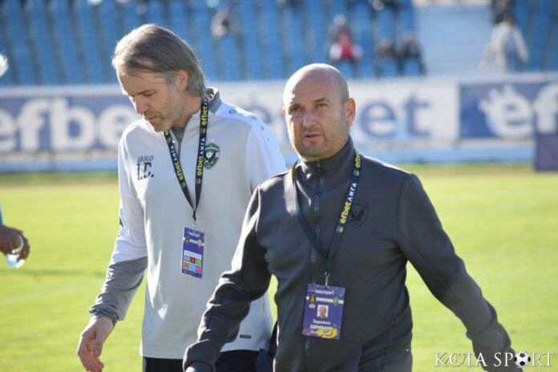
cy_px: 186
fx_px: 3952
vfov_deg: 5.4
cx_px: 279
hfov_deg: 8.1
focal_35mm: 255
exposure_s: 1/800
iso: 400
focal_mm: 170
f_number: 5
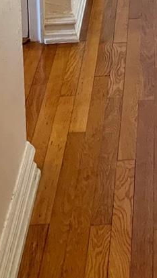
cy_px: -196
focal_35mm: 105
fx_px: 777
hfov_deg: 11.3
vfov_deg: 17.3
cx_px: 201
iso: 200
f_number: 1.8
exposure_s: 1/60
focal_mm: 4.25
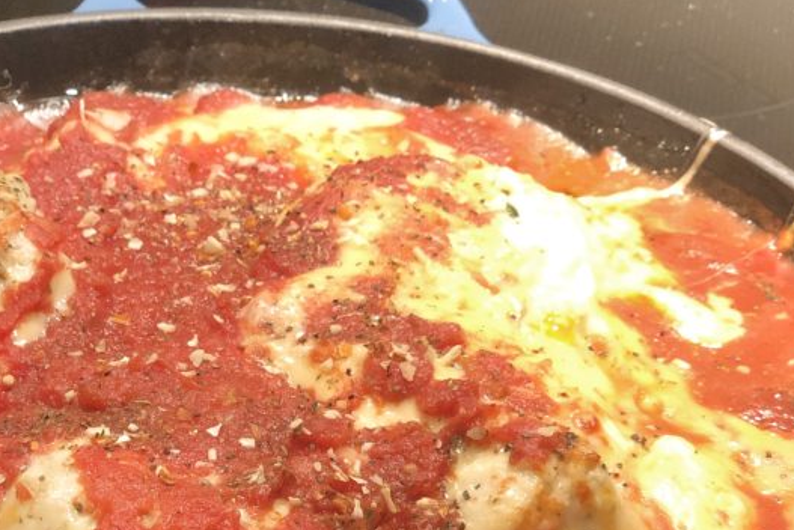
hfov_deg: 19.4
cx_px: 307
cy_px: 538
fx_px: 2317
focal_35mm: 105
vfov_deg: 12.9
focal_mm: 6
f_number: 2.4
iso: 100
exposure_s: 1/40
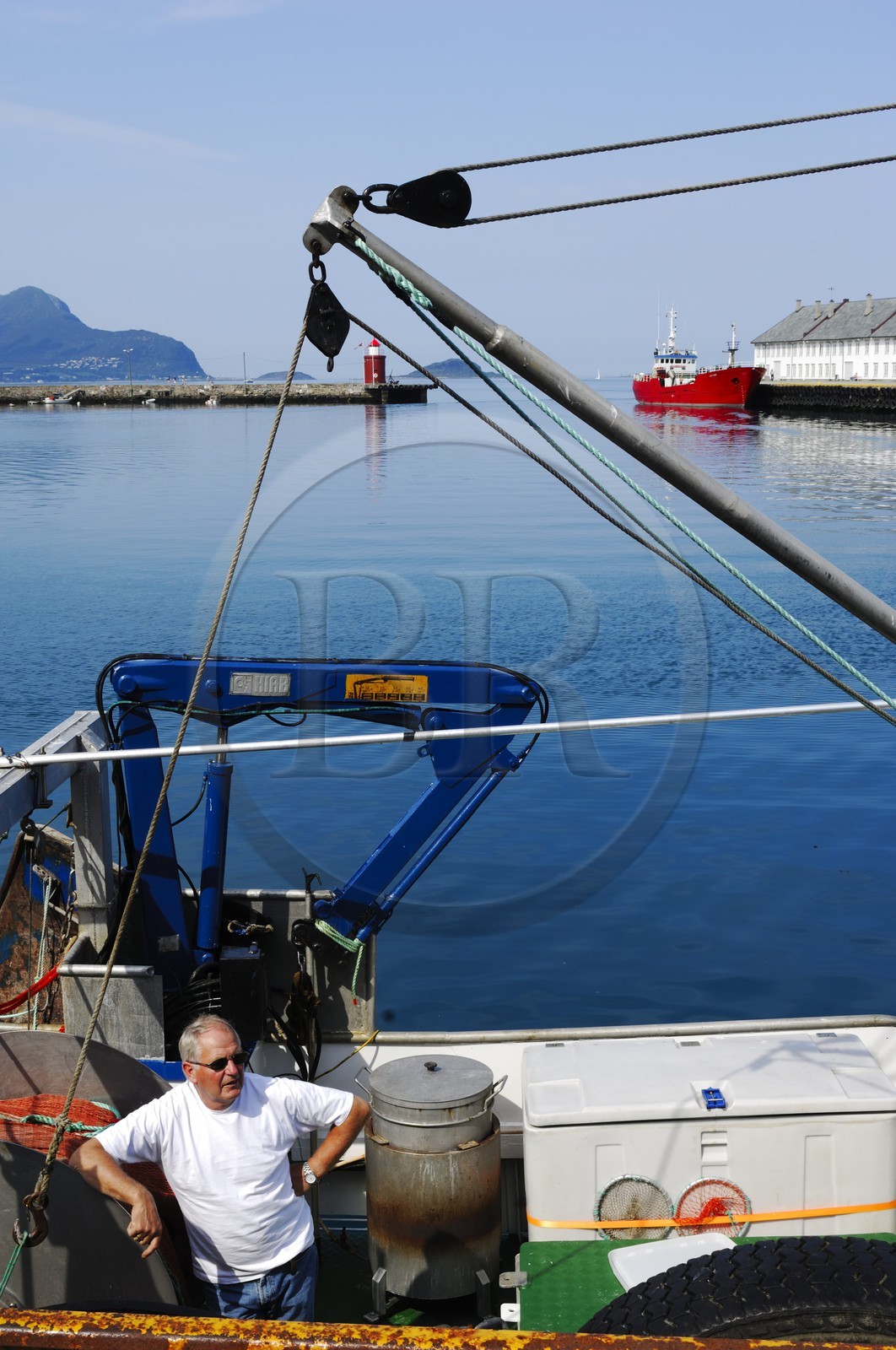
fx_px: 1573
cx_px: 448
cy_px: 675
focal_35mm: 42
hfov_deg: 31.8
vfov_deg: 46.5
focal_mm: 28
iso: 100
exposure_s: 1/100
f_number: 13
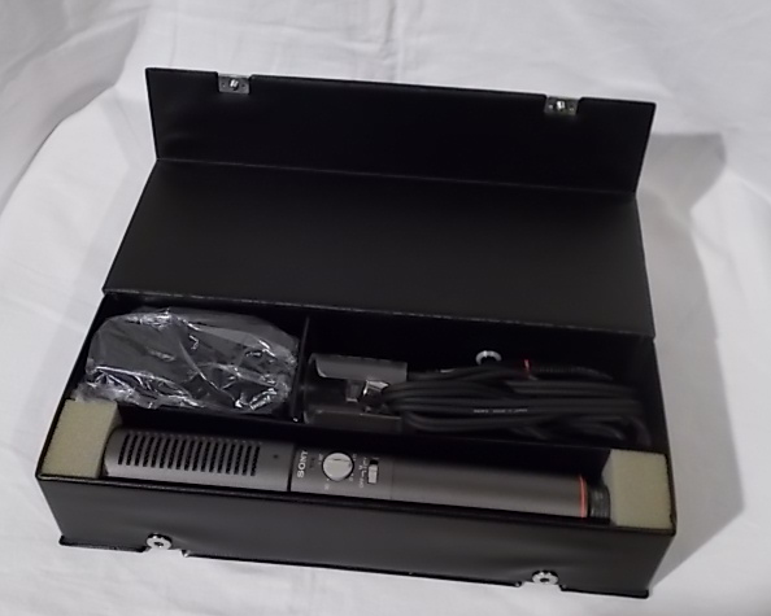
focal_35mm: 41
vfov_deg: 36.5
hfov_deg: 44.8
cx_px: 384
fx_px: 935
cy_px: 310
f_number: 3.9
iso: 200
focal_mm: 6.9
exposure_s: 1/4
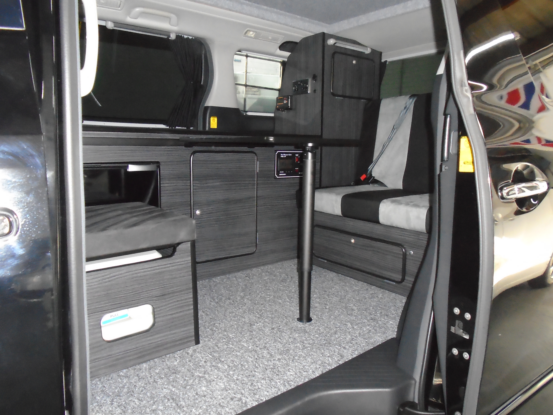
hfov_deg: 67.3
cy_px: 208
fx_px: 415
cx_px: 276
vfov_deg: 53.1
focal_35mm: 26
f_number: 3.2
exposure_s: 1/30
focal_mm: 4.6
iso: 800
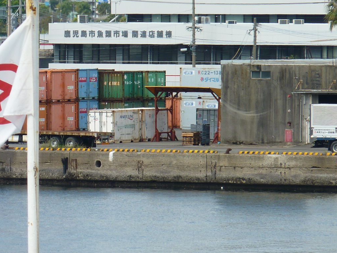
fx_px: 6806
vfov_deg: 2.1
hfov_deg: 2.8
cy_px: 125
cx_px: 110
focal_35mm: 699
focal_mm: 61.7
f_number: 5.6
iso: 80
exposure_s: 1/400
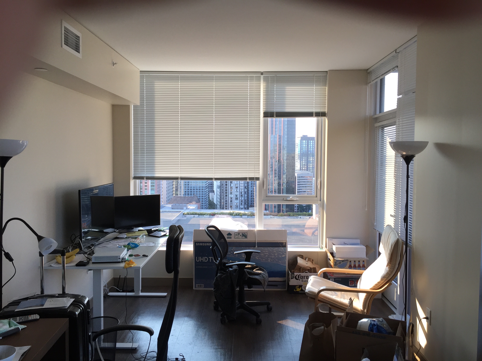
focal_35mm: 29
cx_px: 241
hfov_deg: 61.7
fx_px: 404
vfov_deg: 48.2
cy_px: 180
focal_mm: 4.15
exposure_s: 1/120
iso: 50
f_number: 2.2
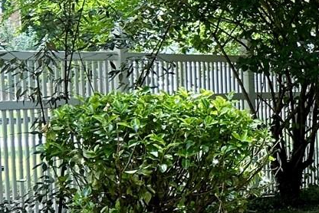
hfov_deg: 12.7
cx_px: 709
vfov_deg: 10.3
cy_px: 107
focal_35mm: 133
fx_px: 1179
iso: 40
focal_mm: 5.7
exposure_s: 1/212
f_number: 1.5
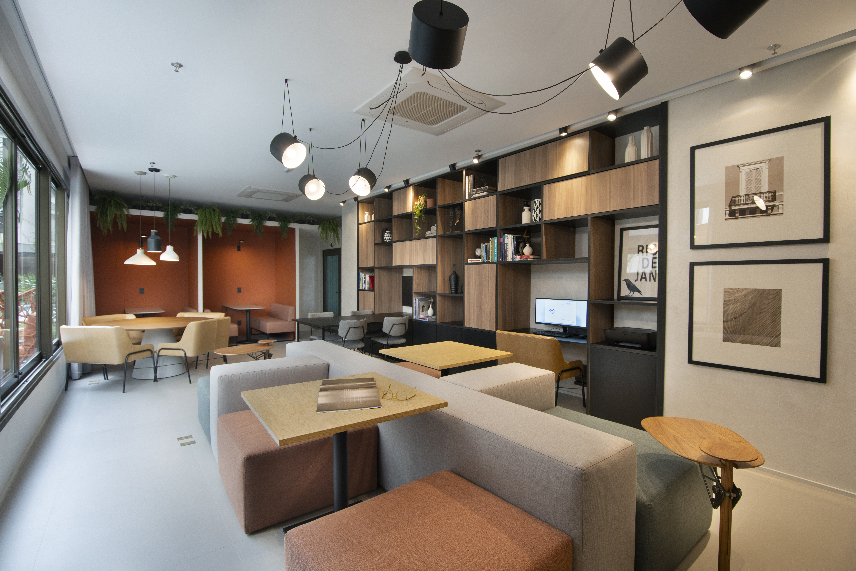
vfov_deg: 73.7
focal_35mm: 16
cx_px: 428
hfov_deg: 96.7
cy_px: 286
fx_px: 380
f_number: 8
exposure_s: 1/40
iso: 500
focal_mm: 16
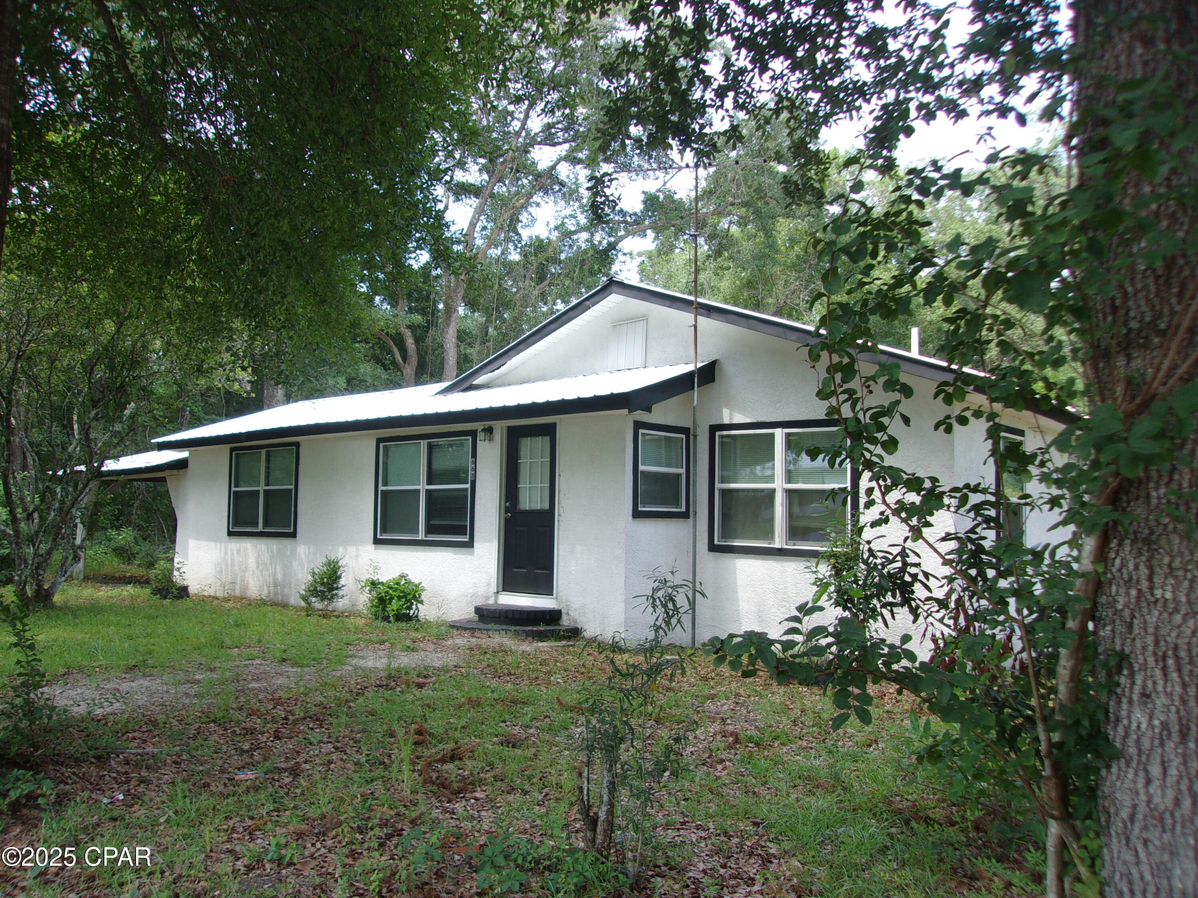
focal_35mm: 27
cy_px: 449
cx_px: 599
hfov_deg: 65.3
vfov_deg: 51.4
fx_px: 934
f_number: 3
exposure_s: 1/160
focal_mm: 4.9
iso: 80
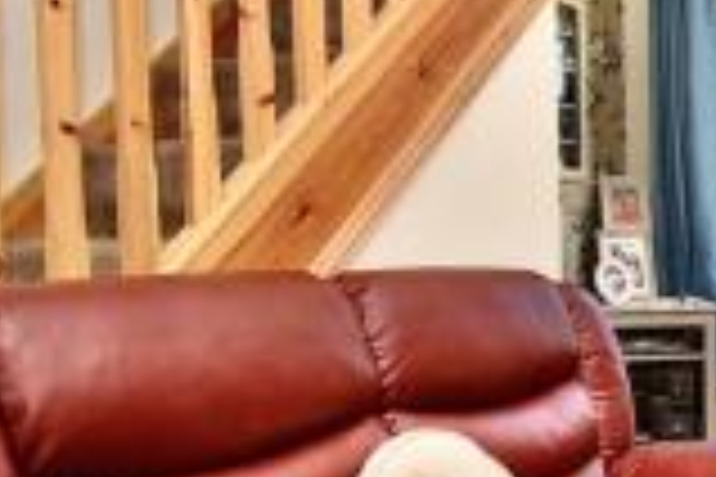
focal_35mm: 45
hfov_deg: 35.2
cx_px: 842
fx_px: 895
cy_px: 317
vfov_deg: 29.7
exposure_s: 1/60
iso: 200
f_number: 5
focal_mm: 10
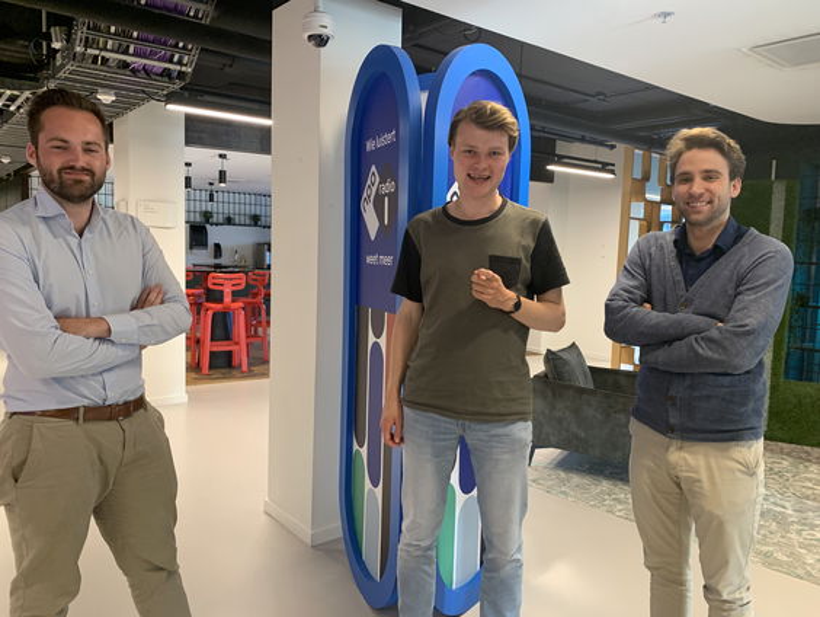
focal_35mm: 26
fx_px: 616
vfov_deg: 53.1
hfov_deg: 67.3
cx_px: 410
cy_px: 308
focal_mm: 4.25
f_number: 1.8
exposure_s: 1/50
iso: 250
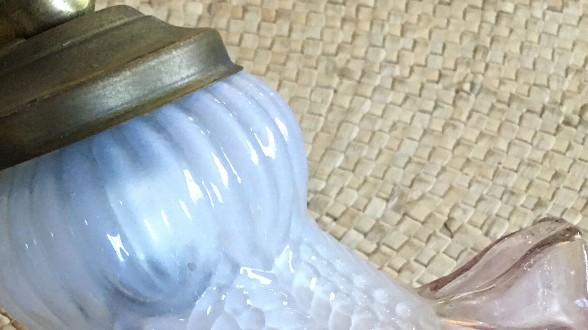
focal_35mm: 71
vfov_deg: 16.5
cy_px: 354
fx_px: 1107
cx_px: 127
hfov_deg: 29.2
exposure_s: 1/33
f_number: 2.2
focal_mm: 4.15
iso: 250
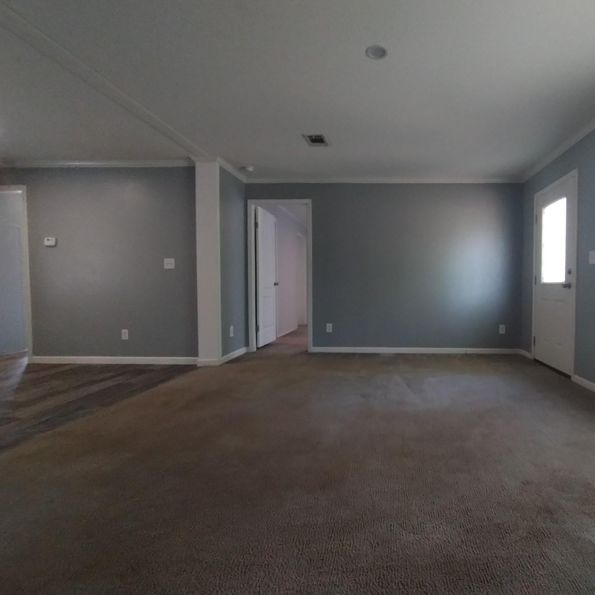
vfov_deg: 77.7
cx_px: 379
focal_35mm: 19
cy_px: 298
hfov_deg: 76.1
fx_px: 369
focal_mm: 1.66
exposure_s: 1/30
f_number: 2.2
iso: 744
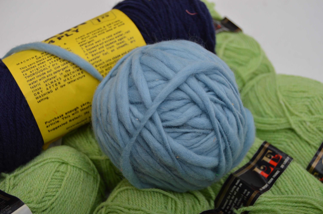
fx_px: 538
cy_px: 107
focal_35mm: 60
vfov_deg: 22.6
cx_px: 162
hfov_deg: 33.4
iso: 200
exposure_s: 1/200
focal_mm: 40
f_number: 5
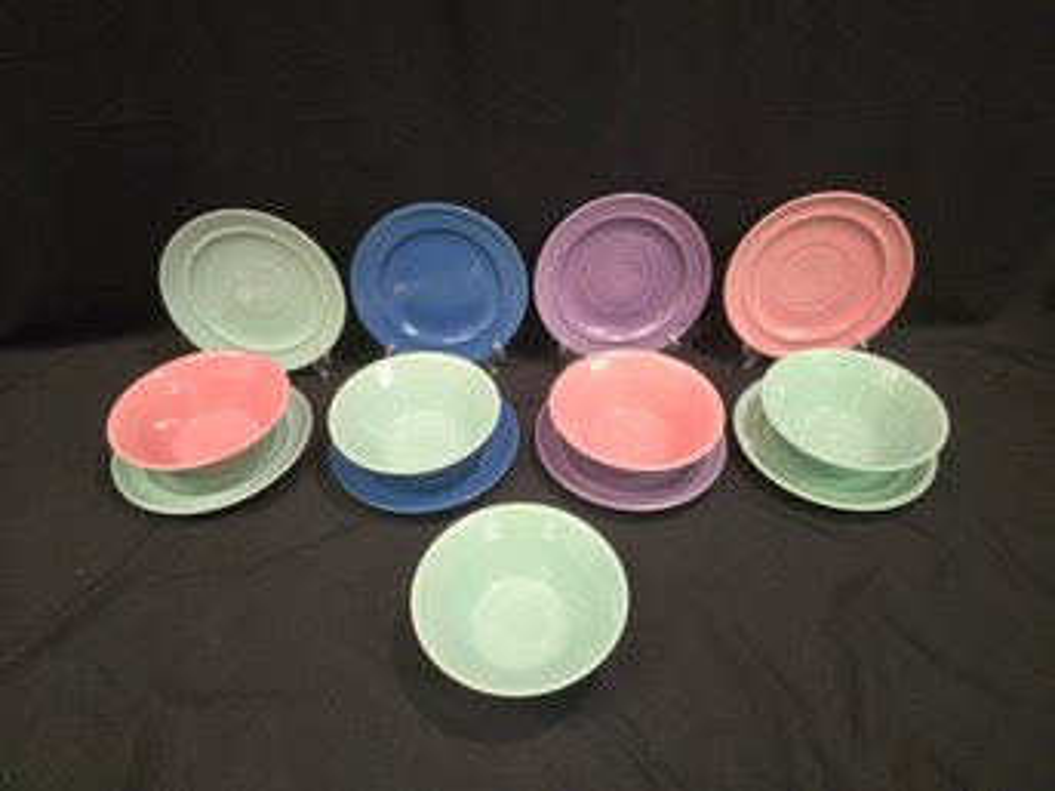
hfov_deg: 73.9
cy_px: 396
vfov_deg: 58.8
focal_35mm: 23
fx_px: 701
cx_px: 528
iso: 800
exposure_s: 1/120
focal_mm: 6.3
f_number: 1.7
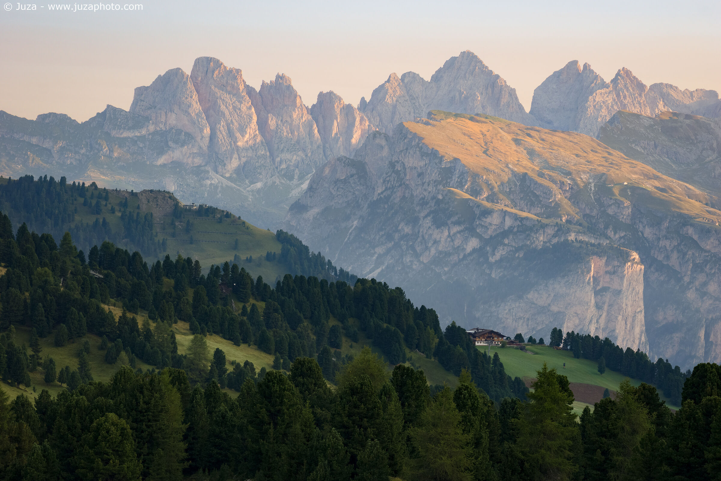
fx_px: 2283
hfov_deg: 17.9
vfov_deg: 12.0
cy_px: 240
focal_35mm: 114
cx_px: 360
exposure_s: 1/40
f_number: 8
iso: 100
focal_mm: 76
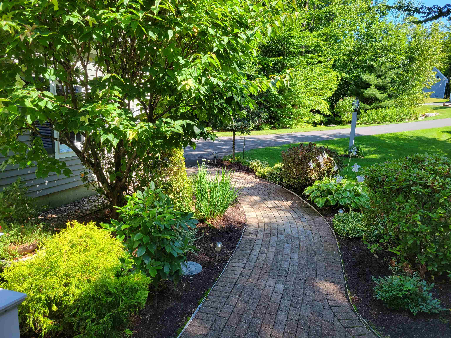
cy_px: 169
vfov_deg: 53.1
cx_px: 226
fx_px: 339
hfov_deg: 67.3
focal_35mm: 26
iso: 40
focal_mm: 5.4
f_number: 1.8
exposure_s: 1/354
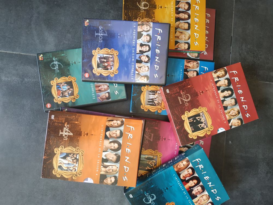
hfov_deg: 71.6
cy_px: 102
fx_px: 189
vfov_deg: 56.8
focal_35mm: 24
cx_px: 136
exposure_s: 1/50
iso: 125
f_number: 1.9
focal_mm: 3.94
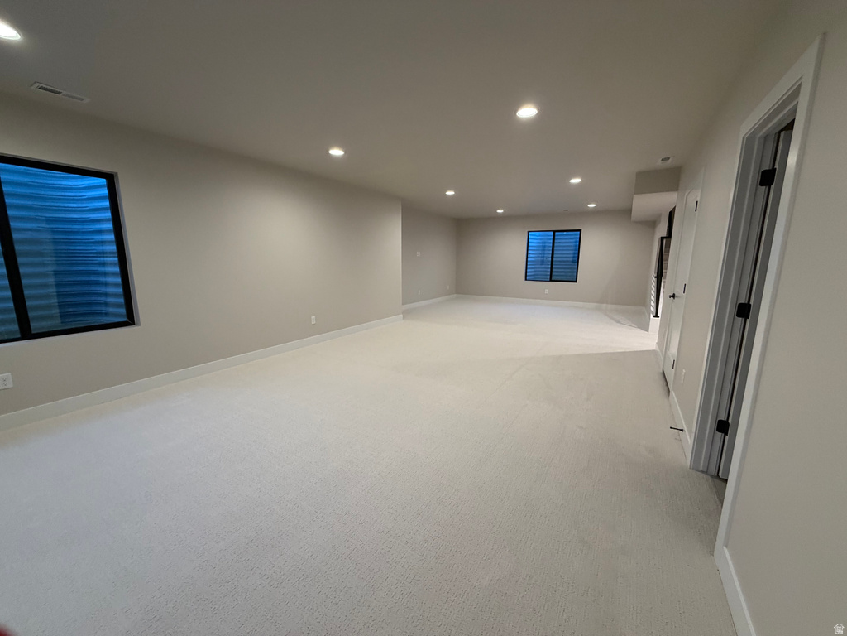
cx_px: 424
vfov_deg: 85.7
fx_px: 343
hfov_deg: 102.1
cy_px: 318
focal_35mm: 14
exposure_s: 1/60
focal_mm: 2.22
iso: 320
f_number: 2.2
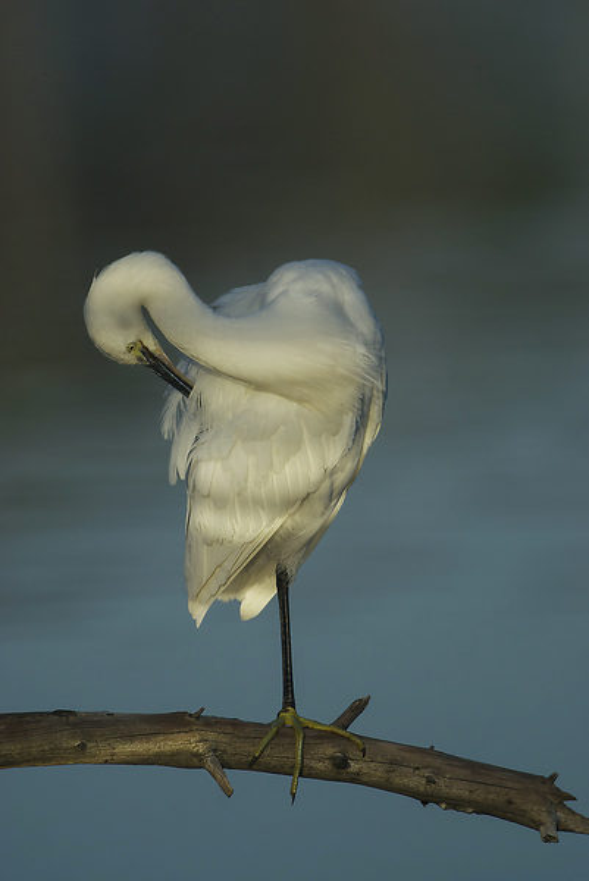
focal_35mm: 750
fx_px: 18373
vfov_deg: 2.7
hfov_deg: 1.8
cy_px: 440
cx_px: 294
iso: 200
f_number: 4.5
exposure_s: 1/2000
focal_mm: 500
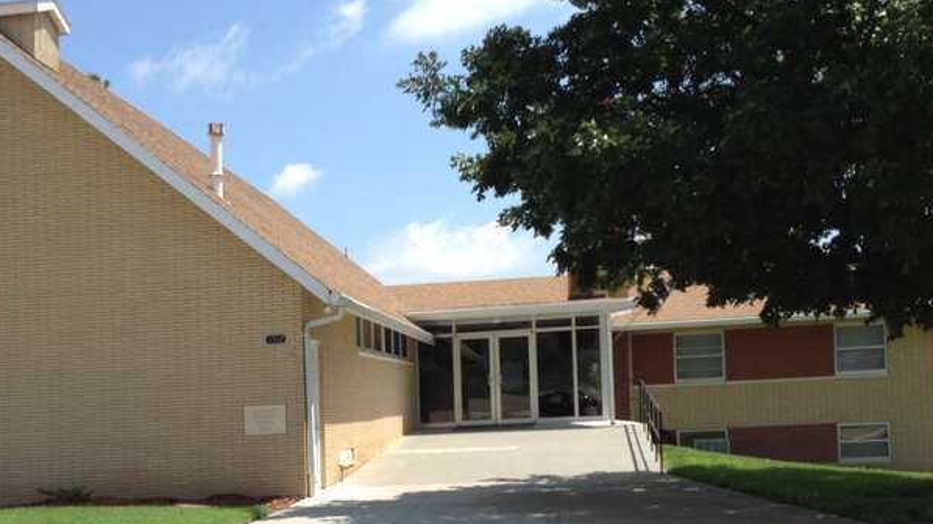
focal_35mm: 51
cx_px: 396
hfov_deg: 40.5
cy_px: 365
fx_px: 1261
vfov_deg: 23.3
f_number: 2.4
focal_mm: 4.28
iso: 50
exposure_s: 1/1284
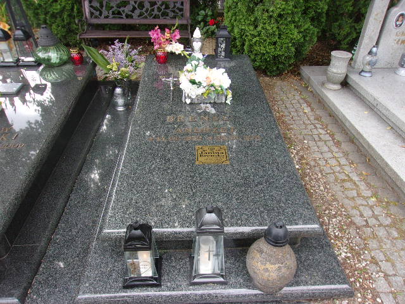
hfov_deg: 65.3
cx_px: 202
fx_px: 316
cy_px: 152
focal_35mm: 27
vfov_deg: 51.4
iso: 80
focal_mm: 4.9
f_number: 3
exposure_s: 1/140
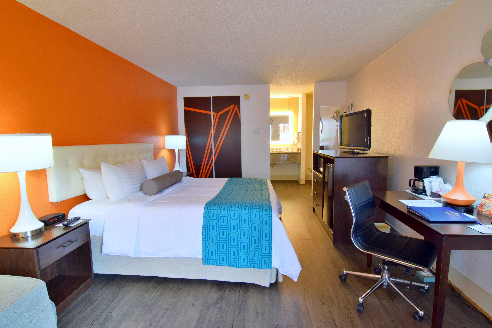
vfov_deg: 72.1
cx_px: 246
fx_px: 225
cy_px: 164
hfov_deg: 95.0
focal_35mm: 16
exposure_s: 1/20
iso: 1600
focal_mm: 11
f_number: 9
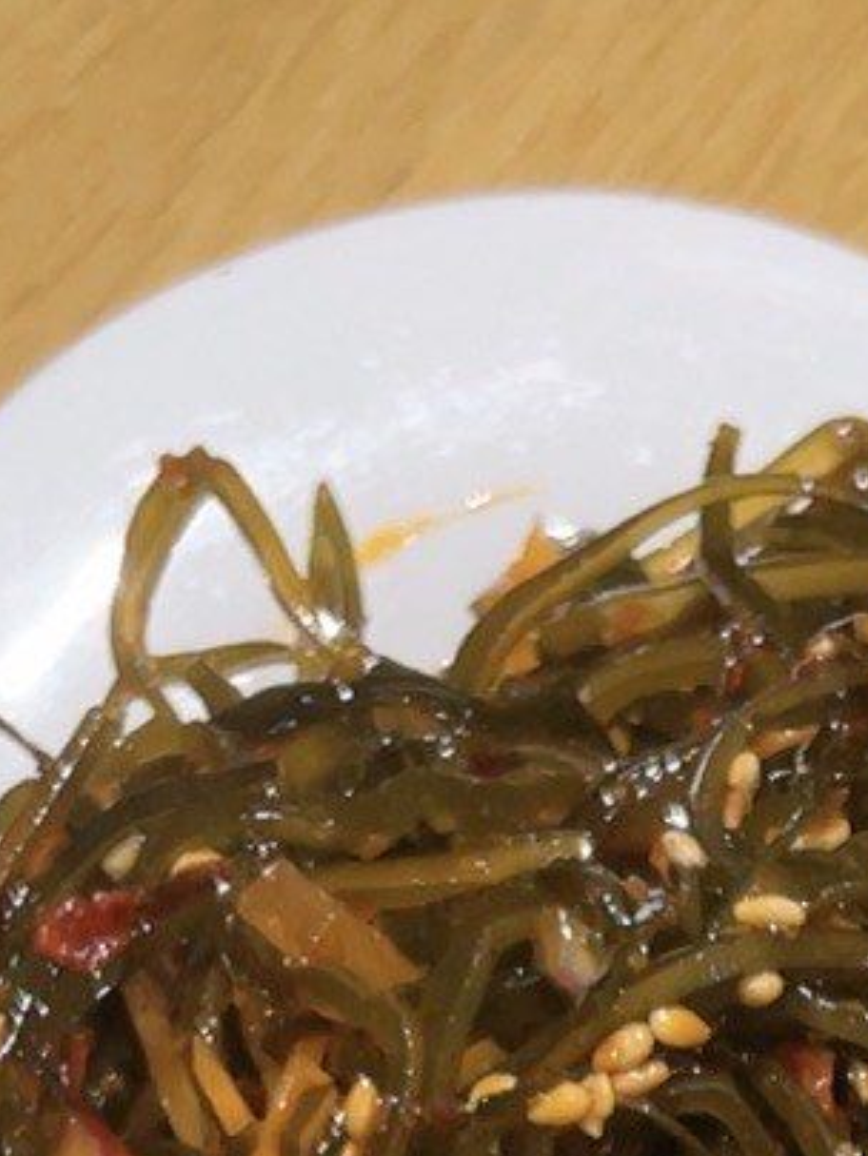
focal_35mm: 96
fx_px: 3208
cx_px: 1119
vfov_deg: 18.8
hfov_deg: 14.8
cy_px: 1544
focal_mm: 4.2
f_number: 1.6
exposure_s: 1/100
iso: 50
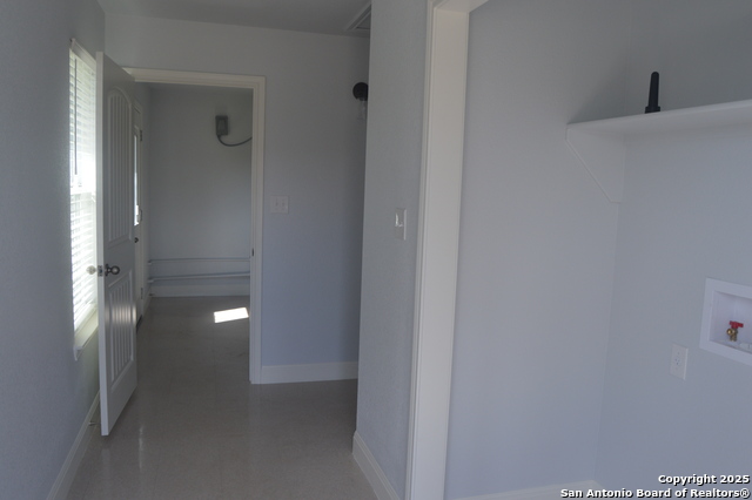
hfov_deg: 67.4
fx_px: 564
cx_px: 376
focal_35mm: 27
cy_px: 250
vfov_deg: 47.9
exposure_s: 1/125
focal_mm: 18
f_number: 5.6
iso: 220
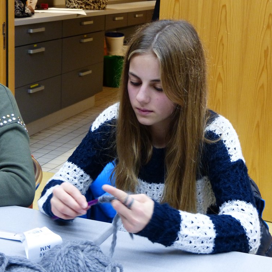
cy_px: 137
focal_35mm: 70
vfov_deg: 24.7
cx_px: 163
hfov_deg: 24.6
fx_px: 622
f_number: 2.8
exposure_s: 1/20
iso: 400
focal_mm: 10.5
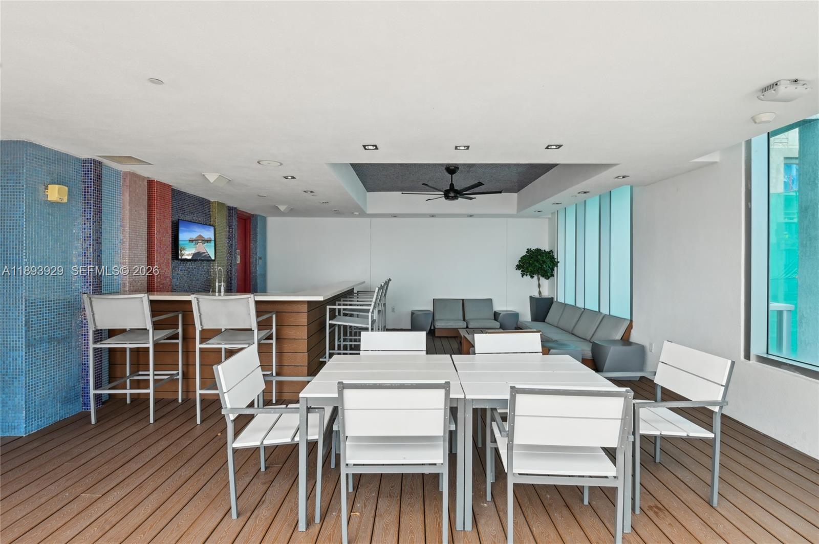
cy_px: 272
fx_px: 386
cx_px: 410
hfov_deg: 93.3
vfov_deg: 70.3
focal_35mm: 17
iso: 100
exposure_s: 1/60
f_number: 9
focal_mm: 17
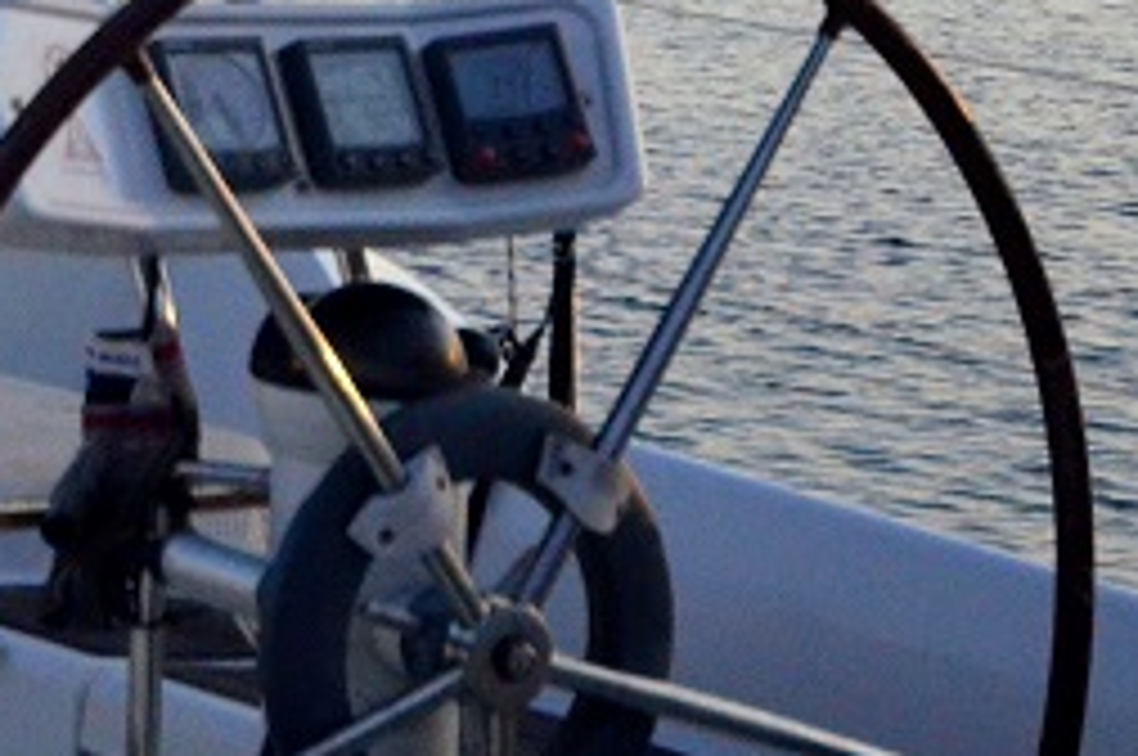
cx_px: -479
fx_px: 4483
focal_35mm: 142
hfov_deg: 13.7
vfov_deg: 9.3
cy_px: -452
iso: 3200
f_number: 4
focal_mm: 24
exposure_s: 1/8000
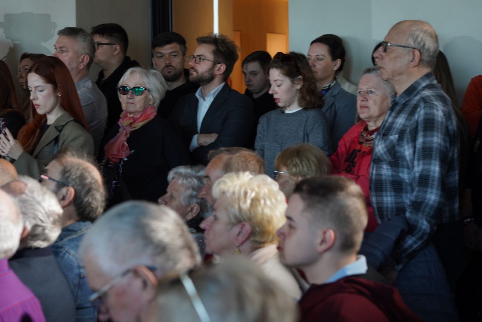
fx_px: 1285
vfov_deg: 14.3
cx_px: 241
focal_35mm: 96
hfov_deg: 21.2
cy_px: 161
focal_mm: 96
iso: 1000
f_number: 5.6
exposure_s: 1/100
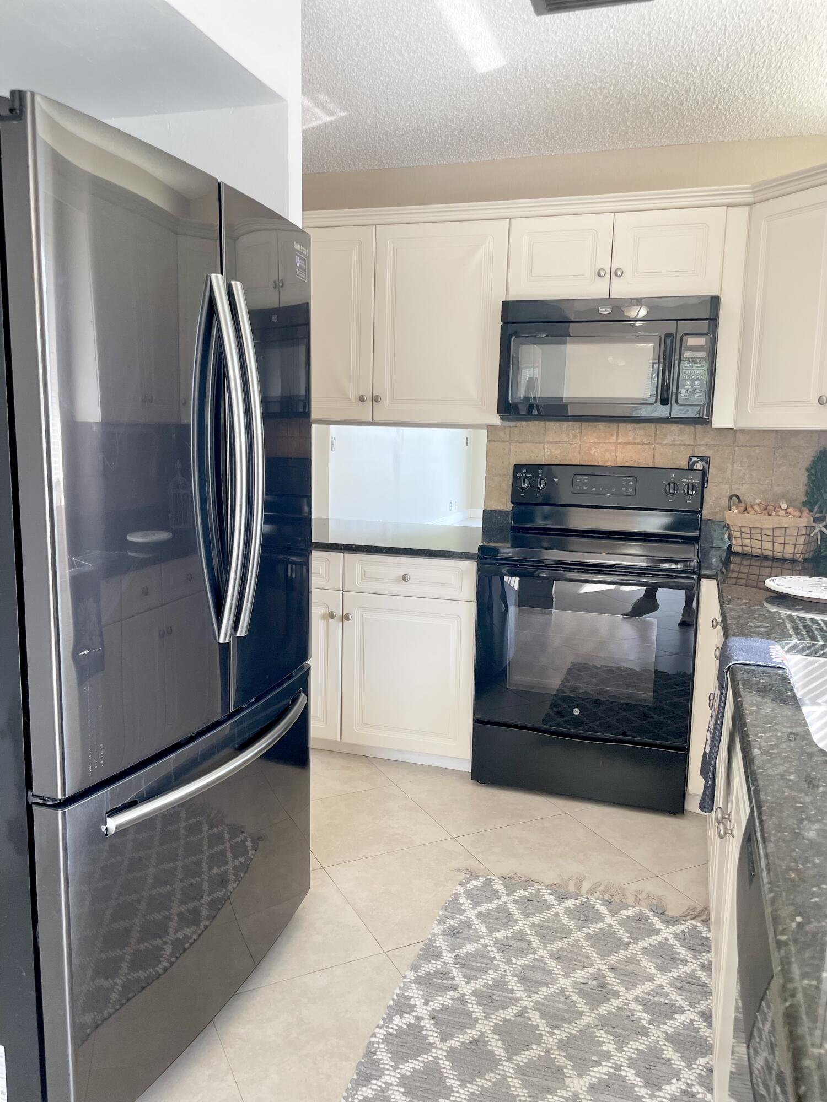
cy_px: 551
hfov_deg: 53.1
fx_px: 828
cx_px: 414
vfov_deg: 67.3
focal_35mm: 26
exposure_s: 1/60
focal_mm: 4.2
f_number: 1.6
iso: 64
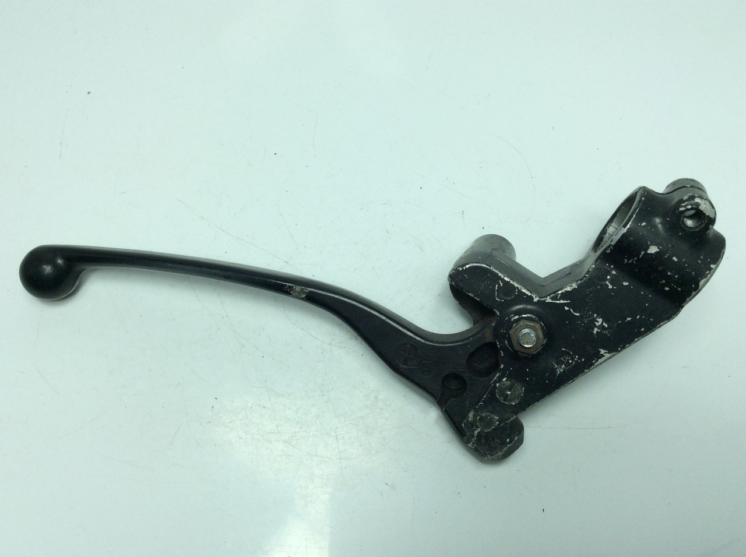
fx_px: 689
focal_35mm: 32
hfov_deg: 56.9
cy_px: 278
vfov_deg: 44.1
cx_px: 373
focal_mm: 3.3
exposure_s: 1/506
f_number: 2.4
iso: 32
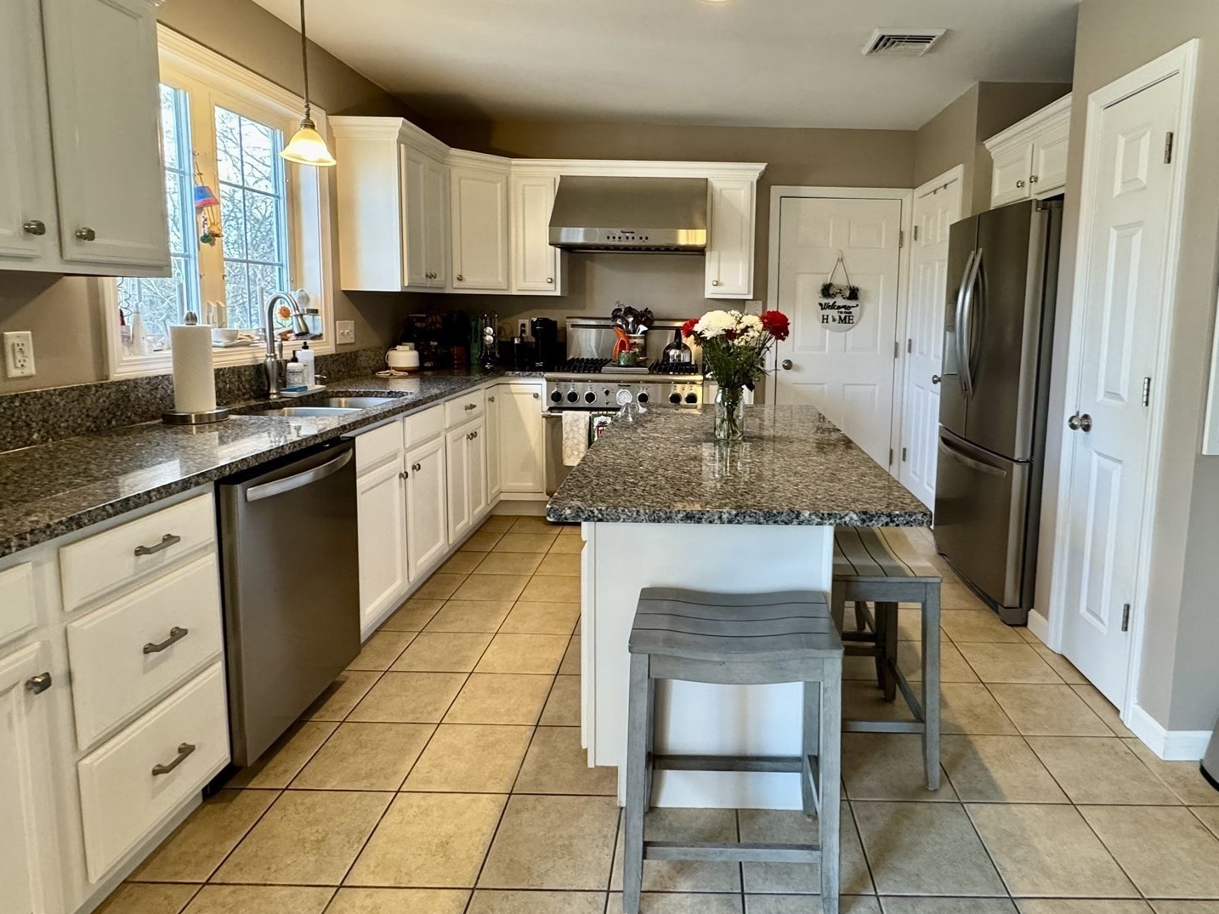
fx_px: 704
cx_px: 703
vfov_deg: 65.6
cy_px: 386
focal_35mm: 20
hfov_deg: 81.2
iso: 250
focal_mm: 2.22
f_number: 2.2
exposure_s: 1/60
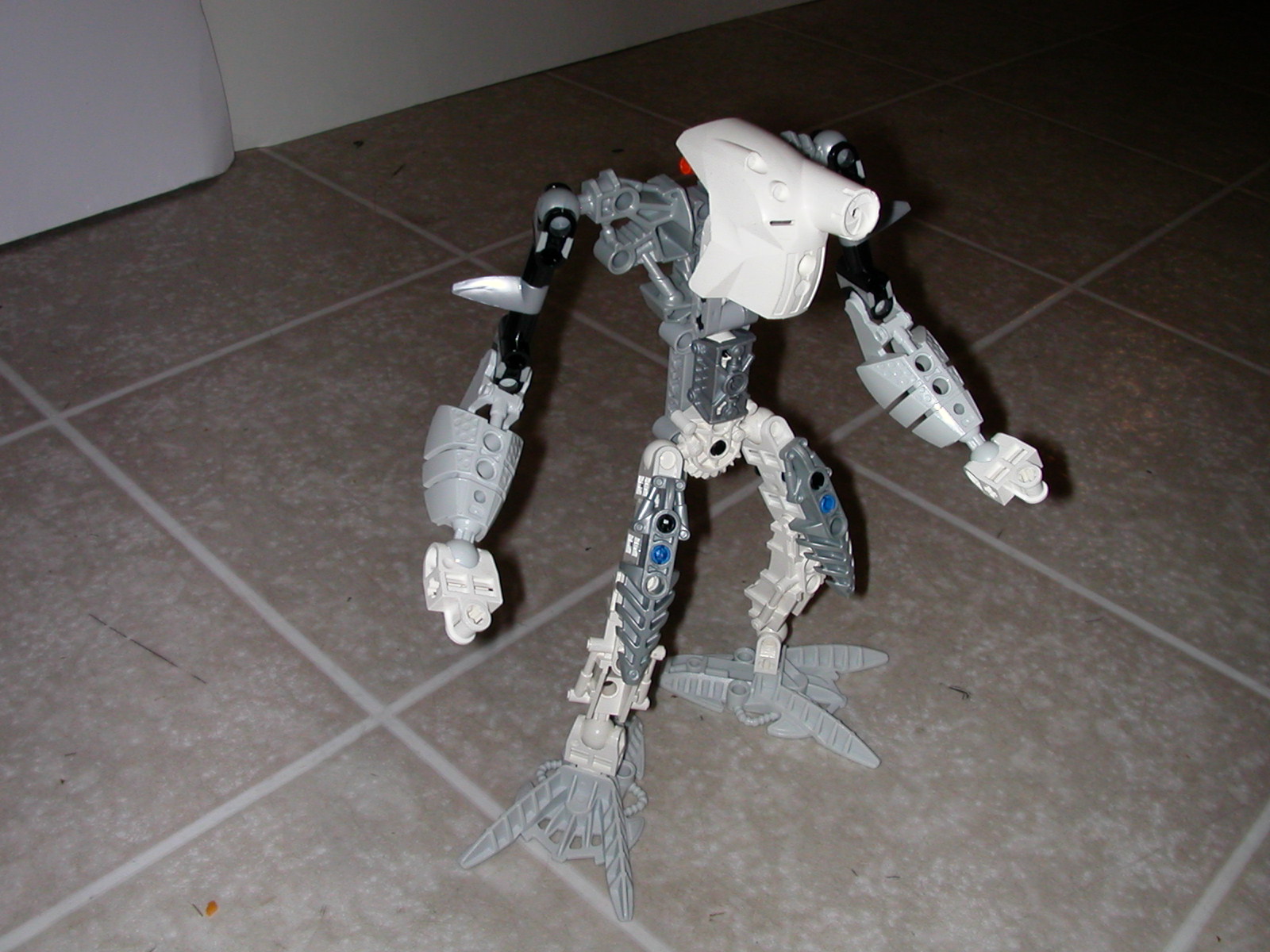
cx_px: 635
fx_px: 1357
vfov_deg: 38.7
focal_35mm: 37
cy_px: 476
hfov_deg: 50.1
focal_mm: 5.6
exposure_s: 1/59.9
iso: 100
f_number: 4.5
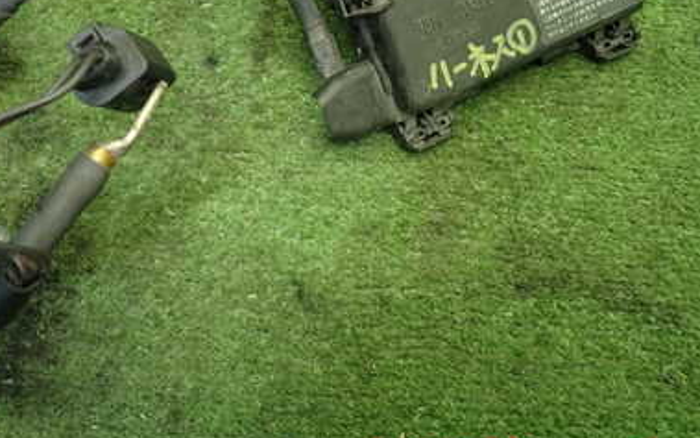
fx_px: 801
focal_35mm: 42
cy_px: 65
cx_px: 236
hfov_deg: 46.5
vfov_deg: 29.6
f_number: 2
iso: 200
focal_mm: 4.5
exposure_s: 1/40
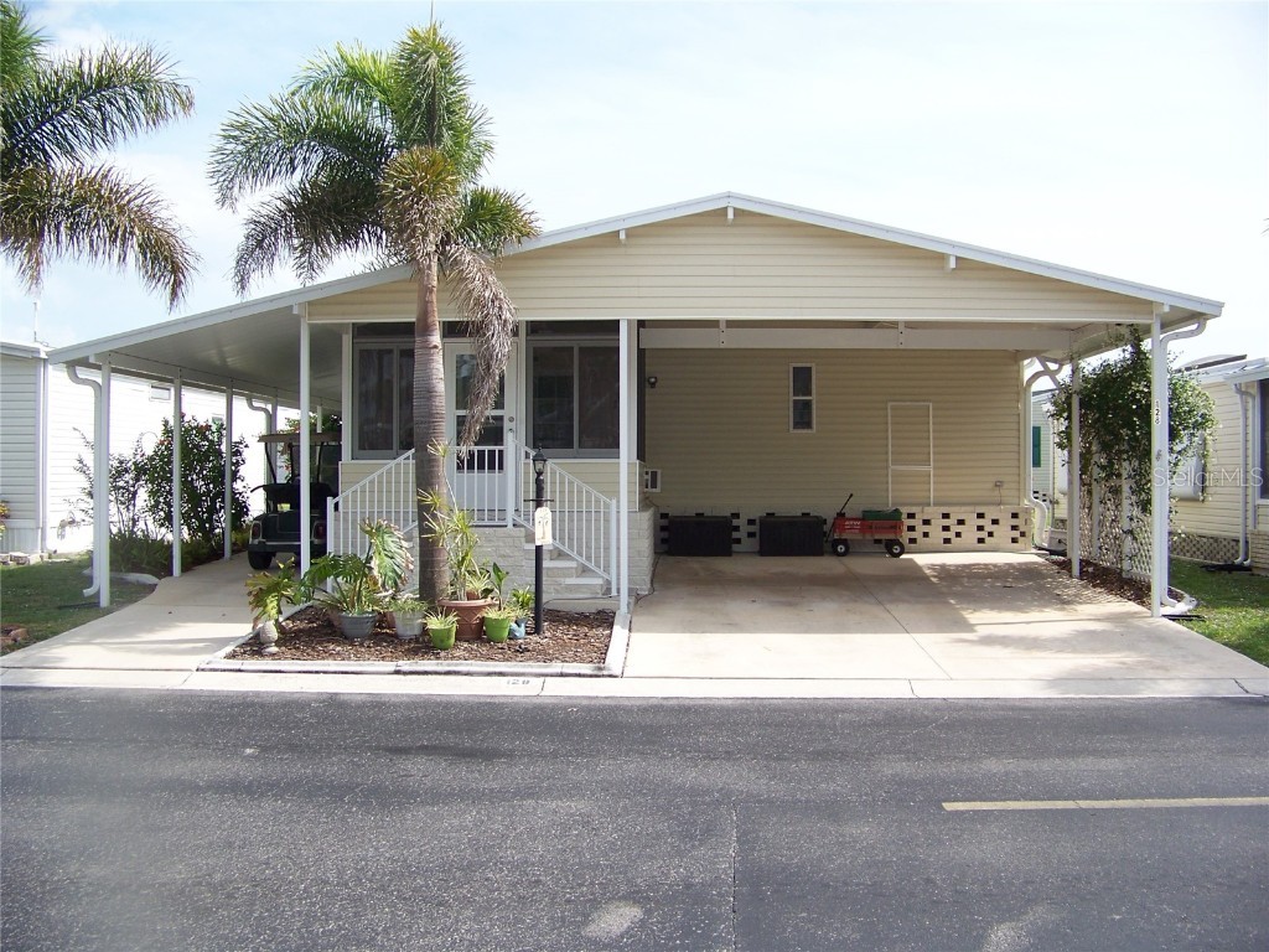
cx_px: 634
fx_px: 1320
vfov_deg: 39.7
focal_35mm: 36
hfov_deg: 51.4
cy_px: 476
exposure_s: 1/640
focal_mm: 5.85
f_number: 2.8
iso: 64
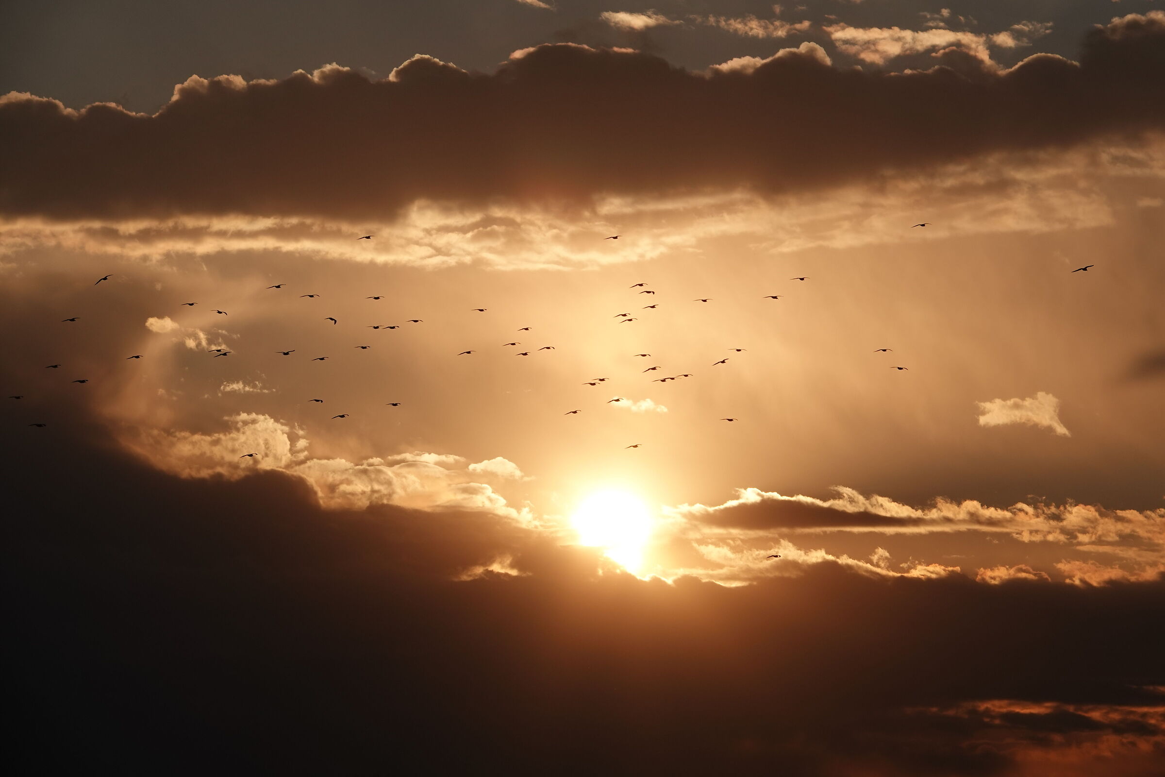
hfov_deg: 10.7
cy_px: 388
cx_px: 582
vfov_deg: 7.2
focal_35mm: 192
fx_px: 6213
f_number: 8
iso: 100
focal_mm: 70.27
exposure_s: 1/1250
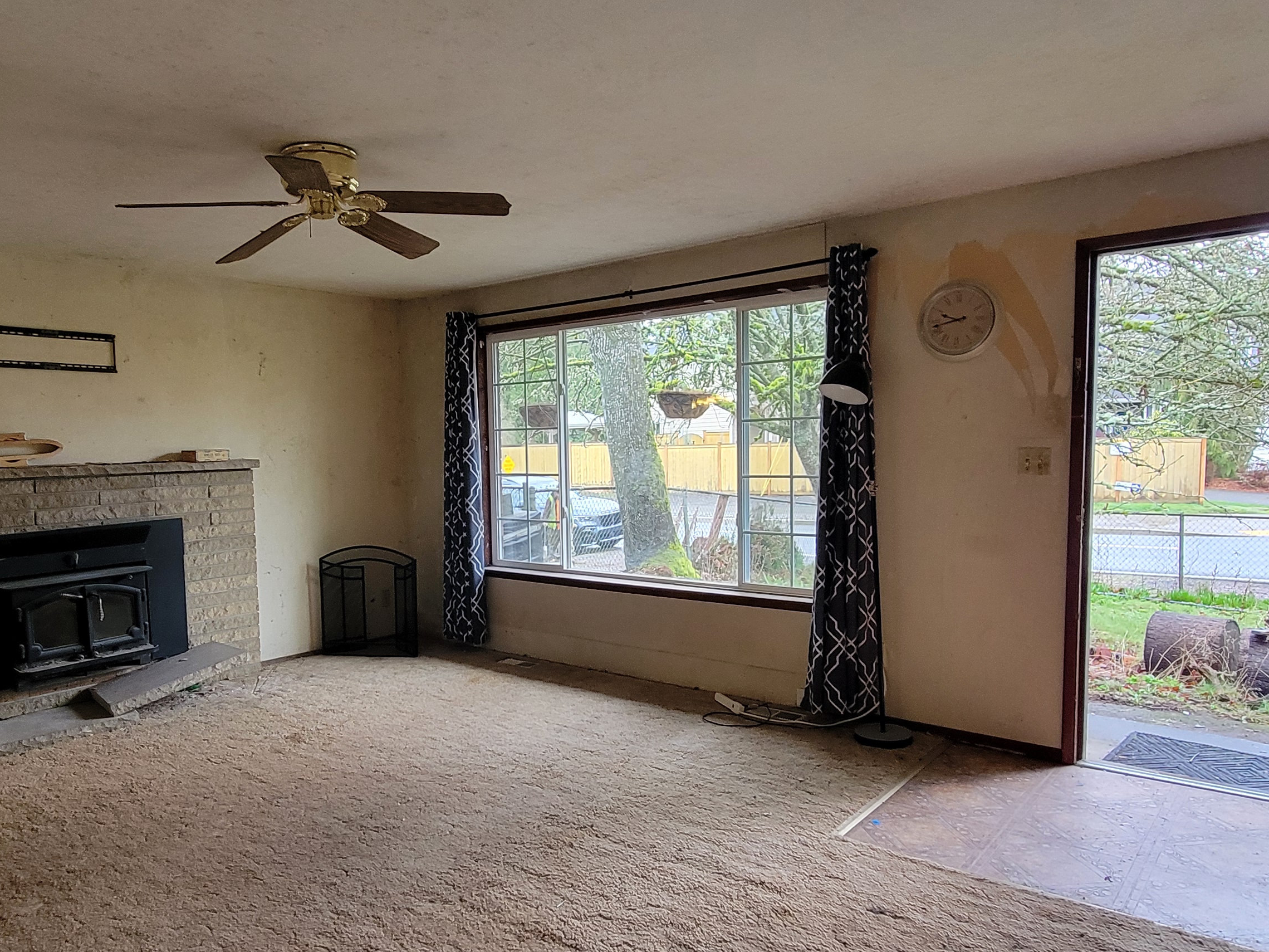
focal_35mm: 23
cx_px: 524
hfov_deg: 73.3
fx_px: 843
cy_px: 502
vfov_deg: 58.8
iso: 200
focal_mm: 2.2
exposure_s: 1/60
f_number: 2.2
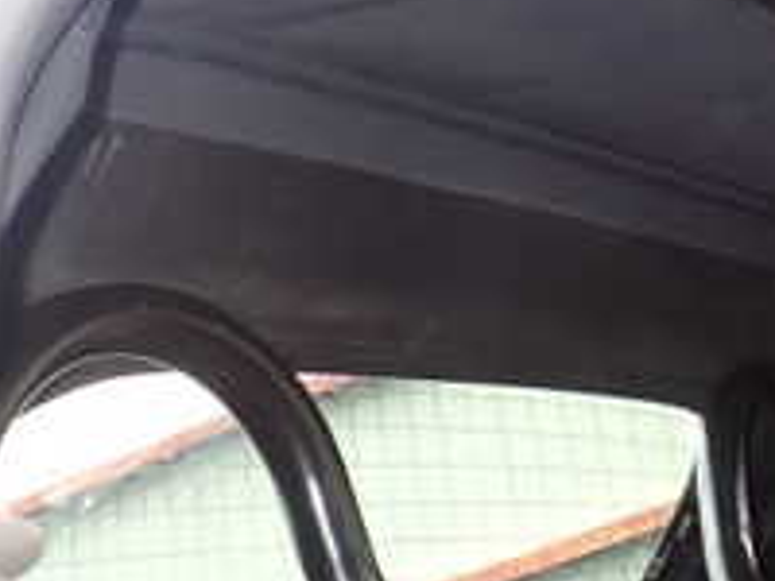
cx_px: 876
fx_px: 1679
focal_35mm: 75
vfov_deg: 18.6
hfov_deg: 24.1
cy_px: -120
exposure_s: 1/60
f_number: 2.8
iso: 100
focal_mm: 4.5
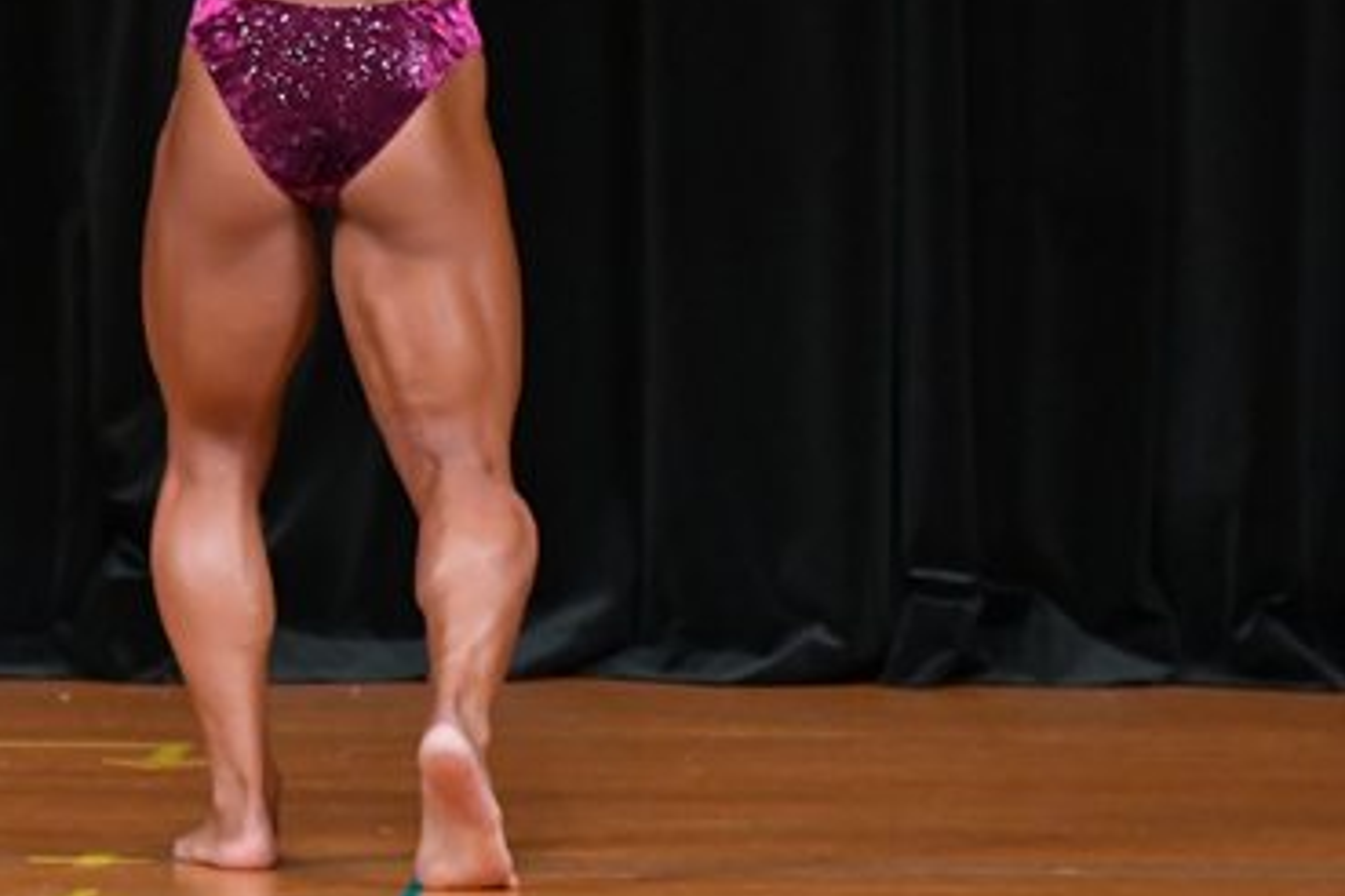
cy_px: 40
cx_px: 436
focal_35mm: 630
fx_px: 23536
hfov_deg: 3.3
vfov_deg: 2.2
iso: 4000
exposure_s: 1/400
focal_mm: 200
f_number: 5.6
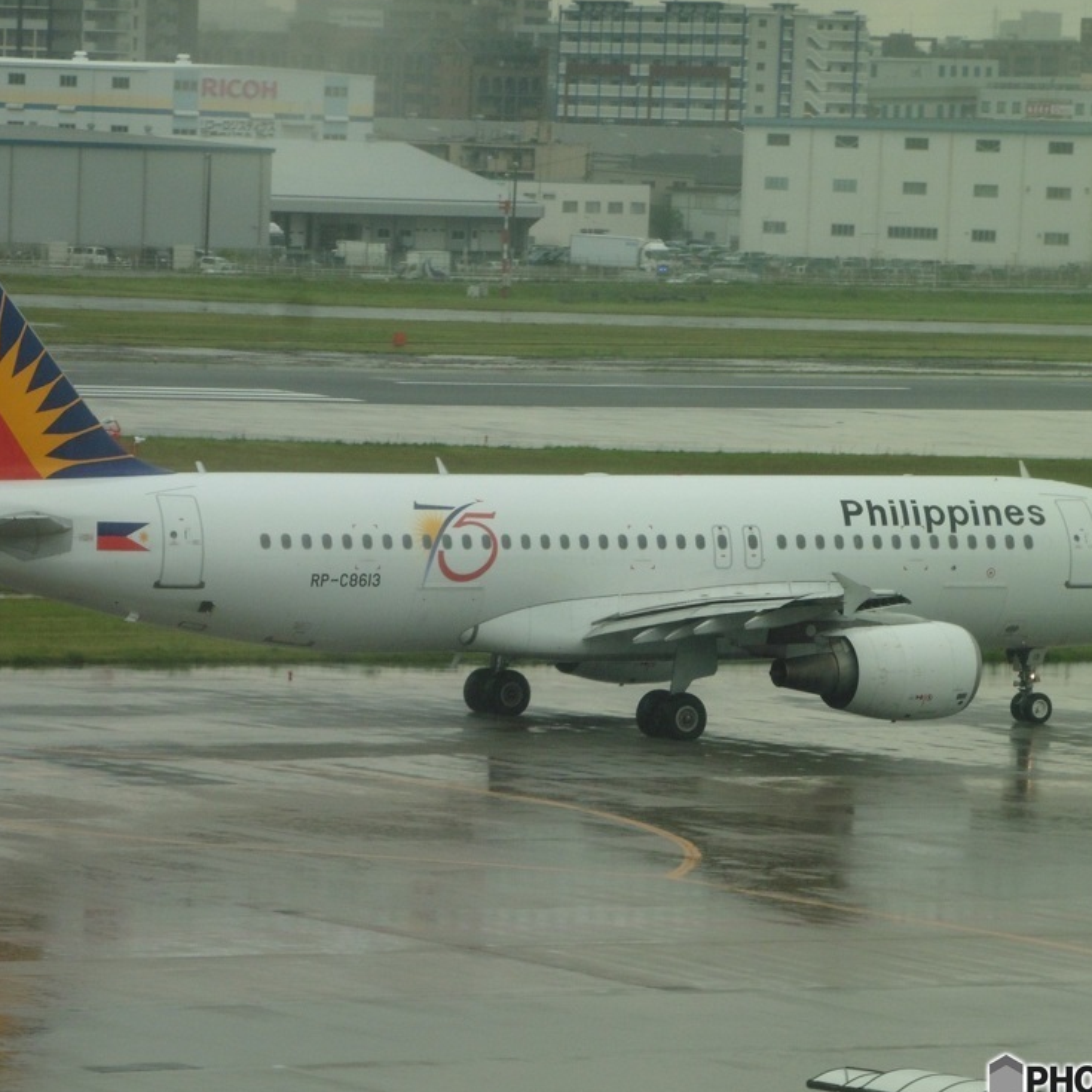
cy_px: 551
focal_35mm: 245
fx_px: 8744
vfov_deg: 7.1
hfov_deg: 7.1
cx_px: 487
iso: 200
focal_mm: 35.6
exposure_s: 1/125
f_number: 5.5
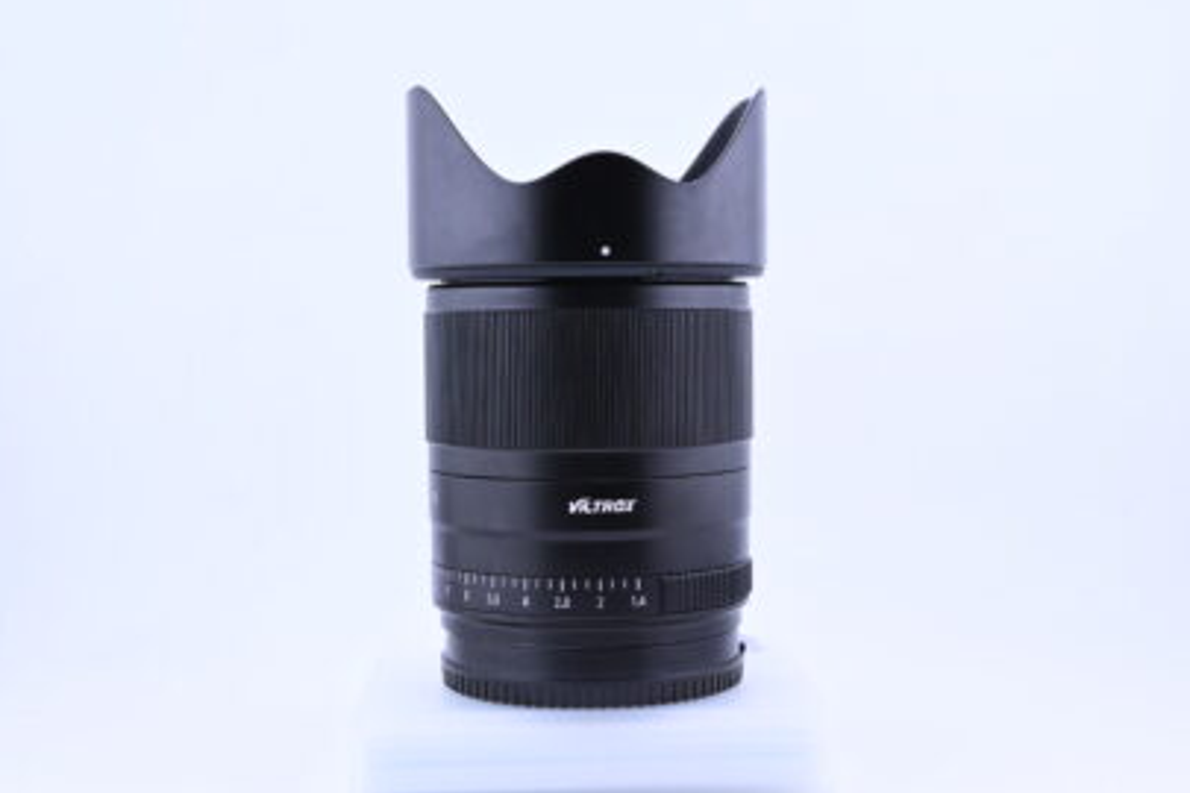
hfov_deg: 38.2
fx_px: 1719
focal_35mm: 52
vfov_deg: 26.0
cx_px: 602
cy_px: 374
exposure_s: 1/160
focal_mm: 33
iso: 640
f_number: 11
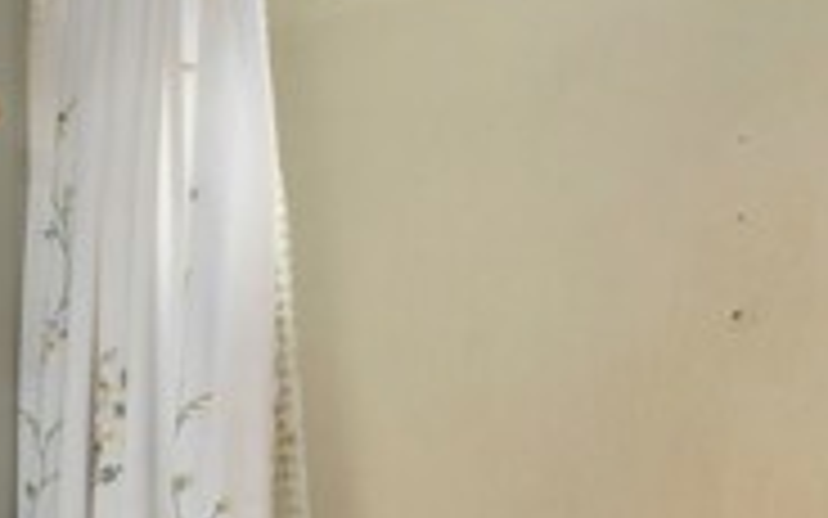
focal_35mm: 46
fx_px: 1038
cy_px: 405
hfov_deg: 37.4
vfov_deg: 27.5
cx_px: -54
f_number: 7.1
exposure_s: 1
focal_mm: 13
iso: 400
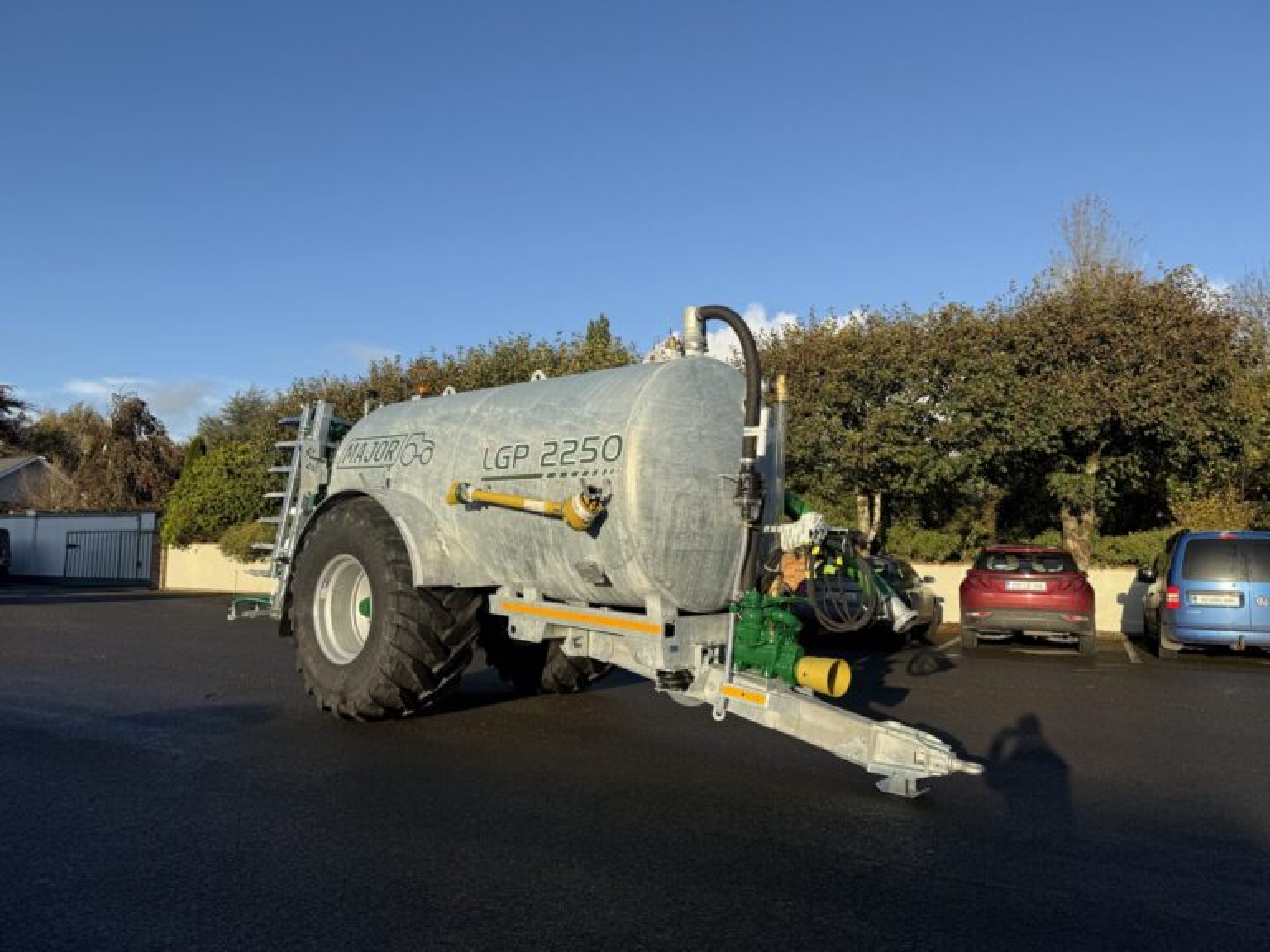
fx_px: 881
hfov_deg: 71.6
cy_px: 476
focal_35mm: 24
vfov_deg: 56.8
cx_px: 635
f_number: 1.78
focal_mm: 6.76
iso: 80
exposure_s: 1/3021
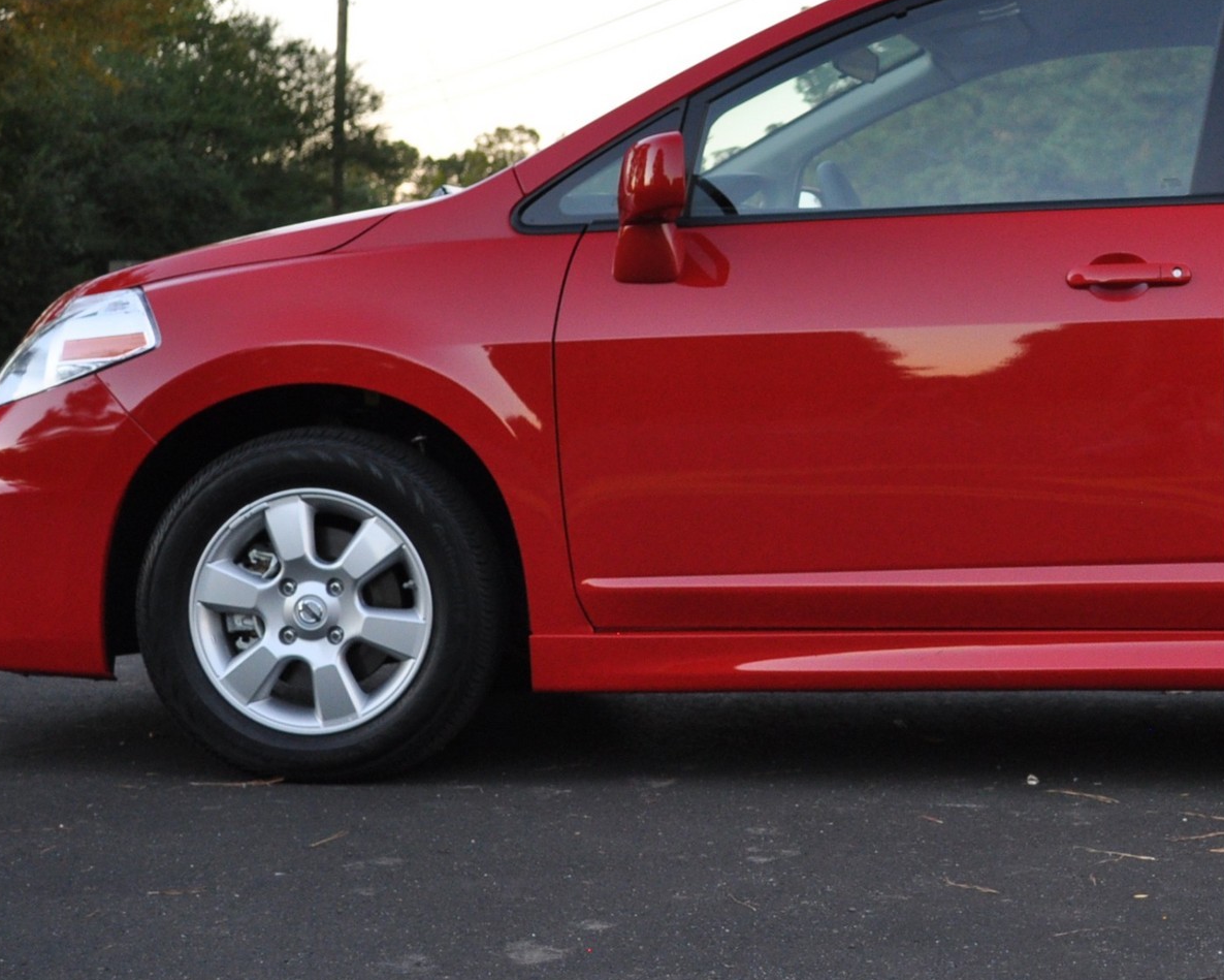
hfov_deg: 22.4
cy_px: 390
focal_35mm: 83
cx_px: 1115
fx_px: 3007
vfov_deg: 18.5
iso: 640
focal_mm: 28
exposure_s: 1/60
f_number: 4.5
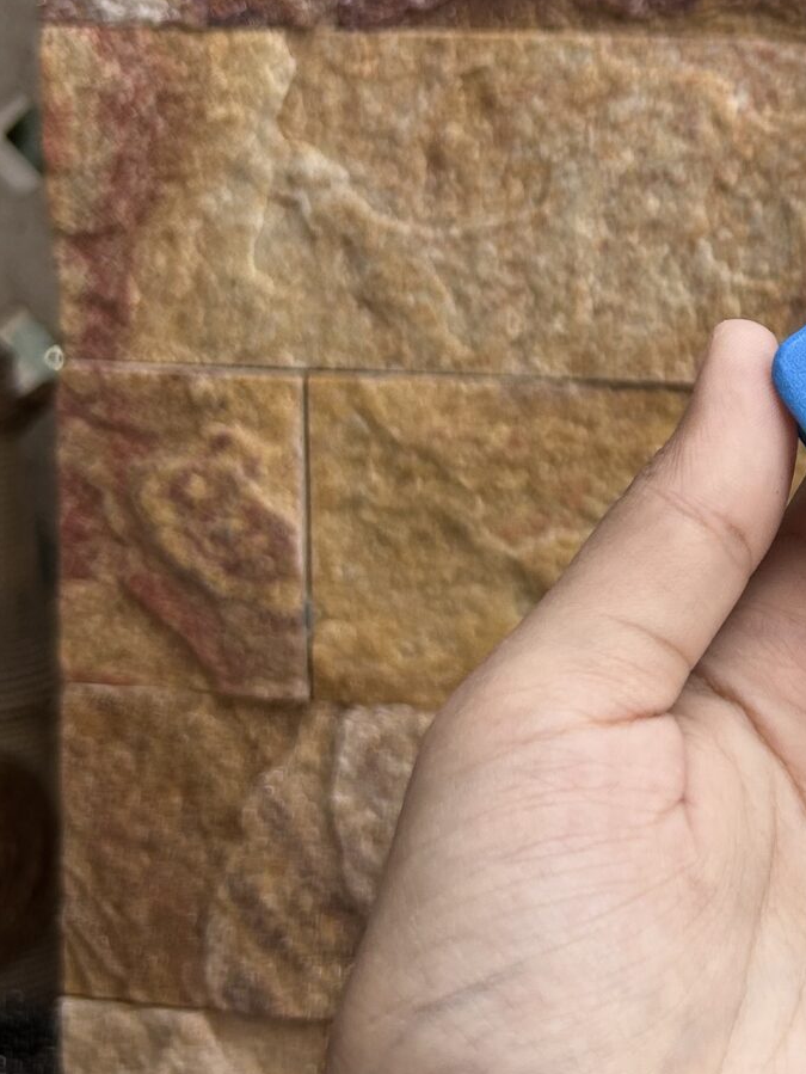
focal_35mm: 74
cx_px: 1028
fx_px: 2296
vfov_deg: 25.9
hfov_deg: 18.6
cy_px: 237
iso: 40
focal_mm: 5.7
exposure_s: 1/224
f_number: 1.5
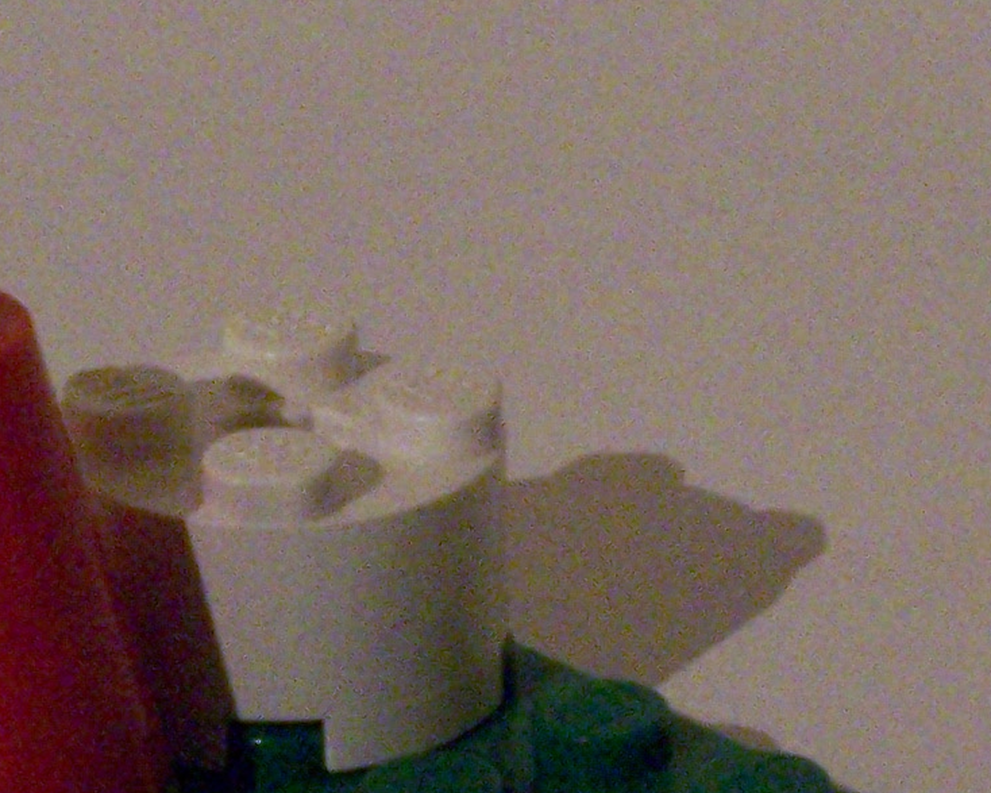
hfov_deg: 7.5
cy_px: 478
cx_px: 309
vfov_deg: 6.0
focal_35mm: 257
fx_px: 7537
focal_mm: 12.4
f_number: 8
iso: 400
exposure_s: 1/4
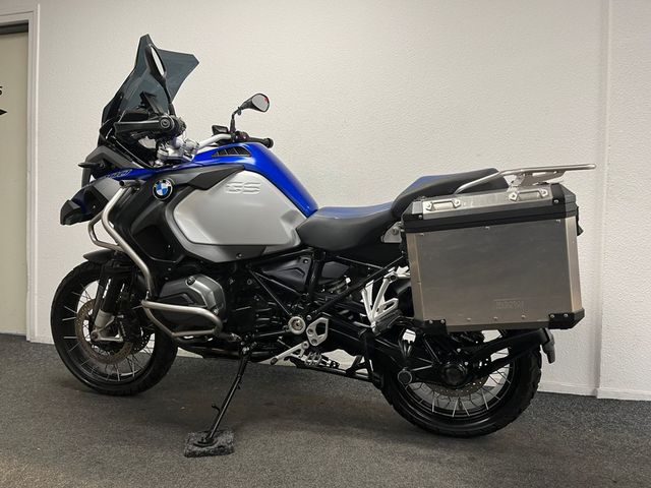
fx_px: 489
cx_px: 326
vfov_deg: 53.1
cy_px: 244
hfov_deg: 67.3
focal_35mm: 26
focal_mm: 5.1
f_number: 1.6
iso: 80
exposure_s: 1/50
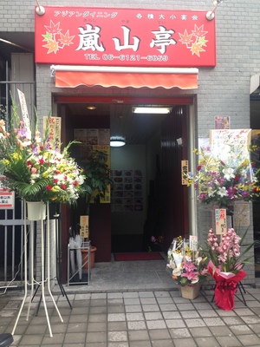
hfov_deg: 42.9
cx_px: 130
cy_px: 174
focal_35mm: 33
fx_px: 330
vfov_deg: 55.4
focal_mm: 4.12
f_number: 2.4
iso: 50
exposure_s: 1/191
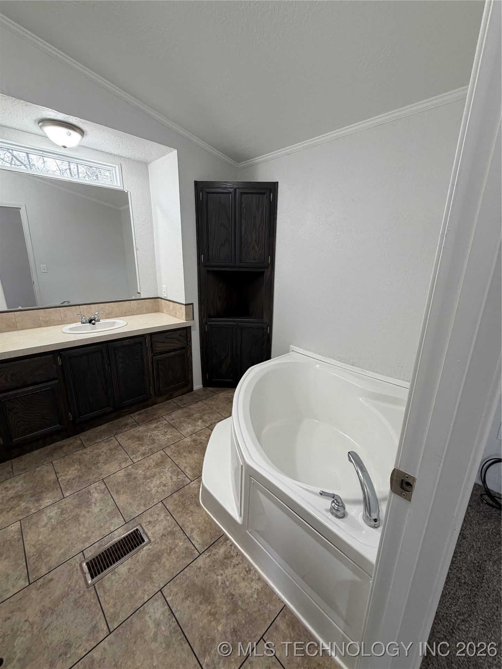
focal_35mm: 14
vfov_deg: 102.1
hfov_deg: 85.7
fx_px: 271
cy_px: 334
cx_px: 251
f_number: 2.2
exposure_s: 1/120
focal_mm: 2.22
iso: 250
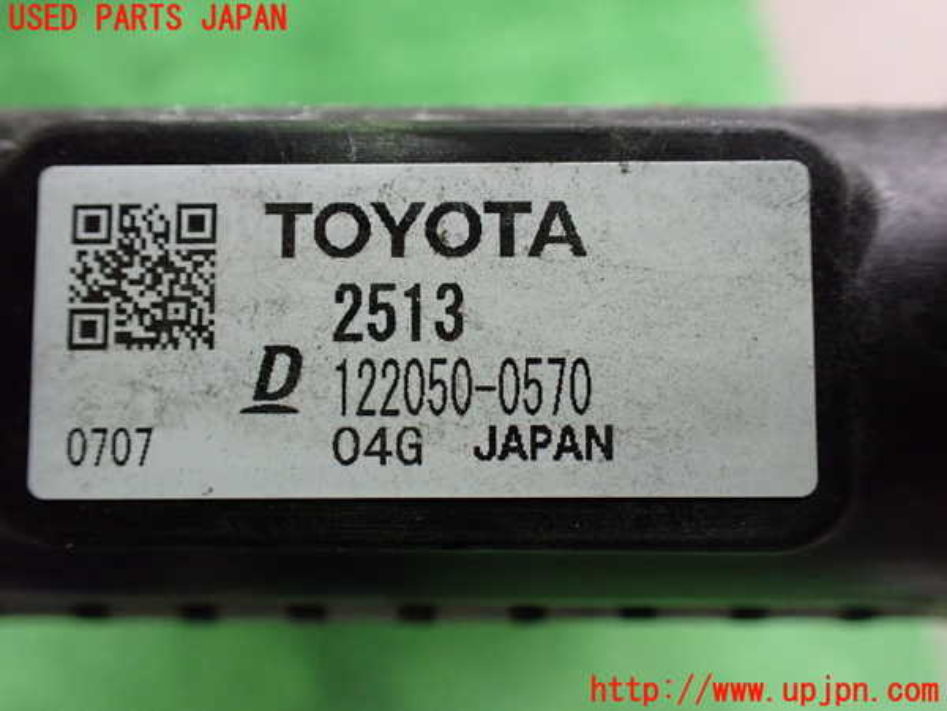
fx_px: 821
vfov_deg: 46.8
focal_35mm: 30
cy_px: 356
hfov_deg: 60.0
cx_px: 474
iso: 800
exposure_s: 1/100
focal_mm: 5.4
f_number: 2.3
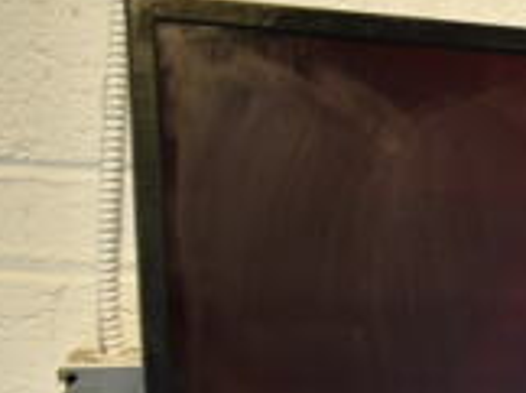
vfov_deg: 14.4
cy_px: 510
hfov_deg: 16.5
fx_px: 1487
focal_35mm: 98
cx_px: 968
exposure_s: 1/30
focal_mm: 18
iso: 450
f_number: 3.5
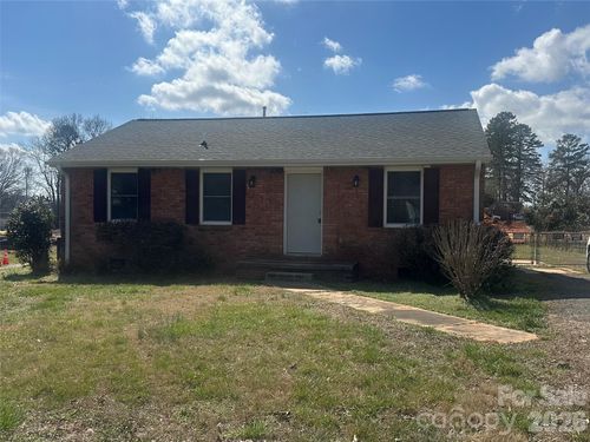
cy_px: 221
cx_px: 295
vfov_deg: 56.8
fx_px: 409
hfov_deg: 71.6
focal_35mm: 24
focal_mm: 6.86
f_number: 1.78
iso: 80
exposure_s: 1/7576
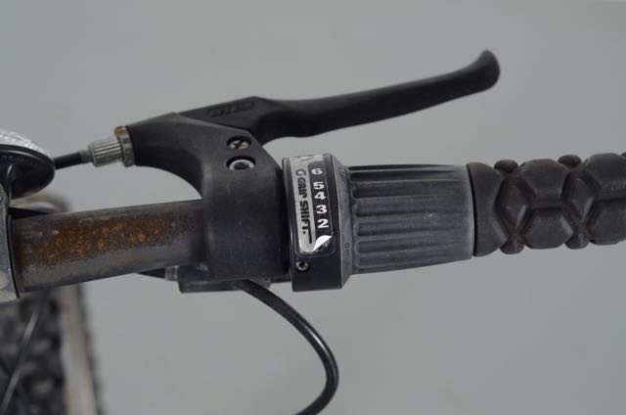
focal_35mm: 75
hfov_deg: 27.0
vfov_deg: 18.1
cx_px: 313
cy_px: 208
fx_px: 1302
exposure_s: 1/125
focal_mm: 50
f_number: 5
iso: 100
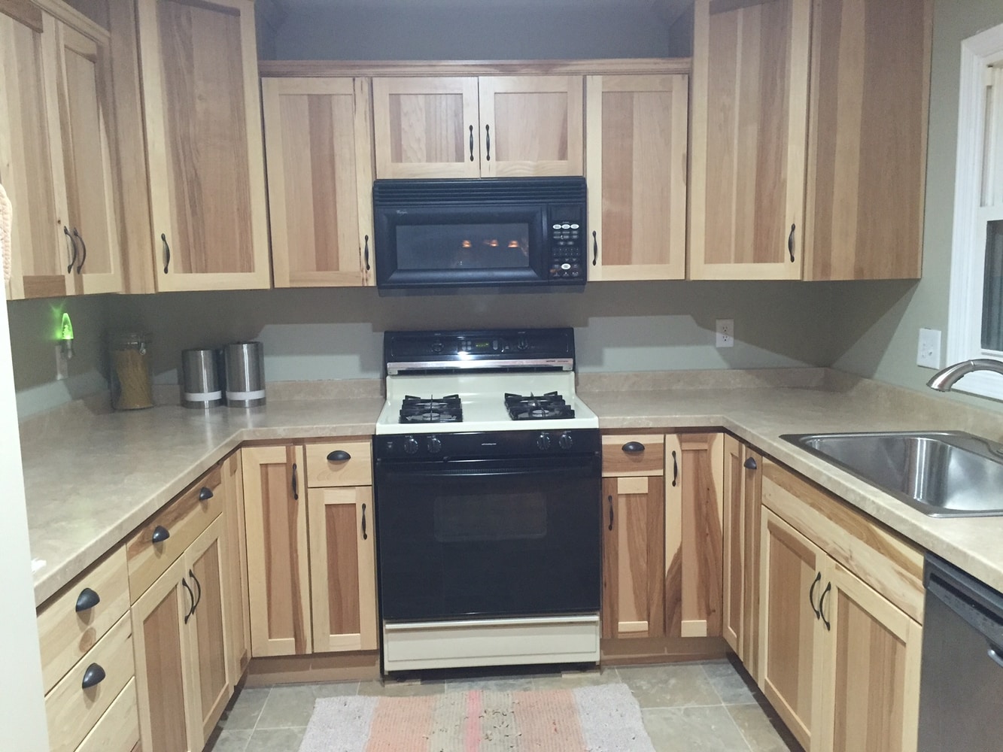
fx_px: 840
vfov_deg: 48.2
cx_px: 502
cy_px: 376
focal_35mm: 29
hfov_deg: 61.7
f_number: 2.2
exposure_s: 1/24
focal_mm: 4.15
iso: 250
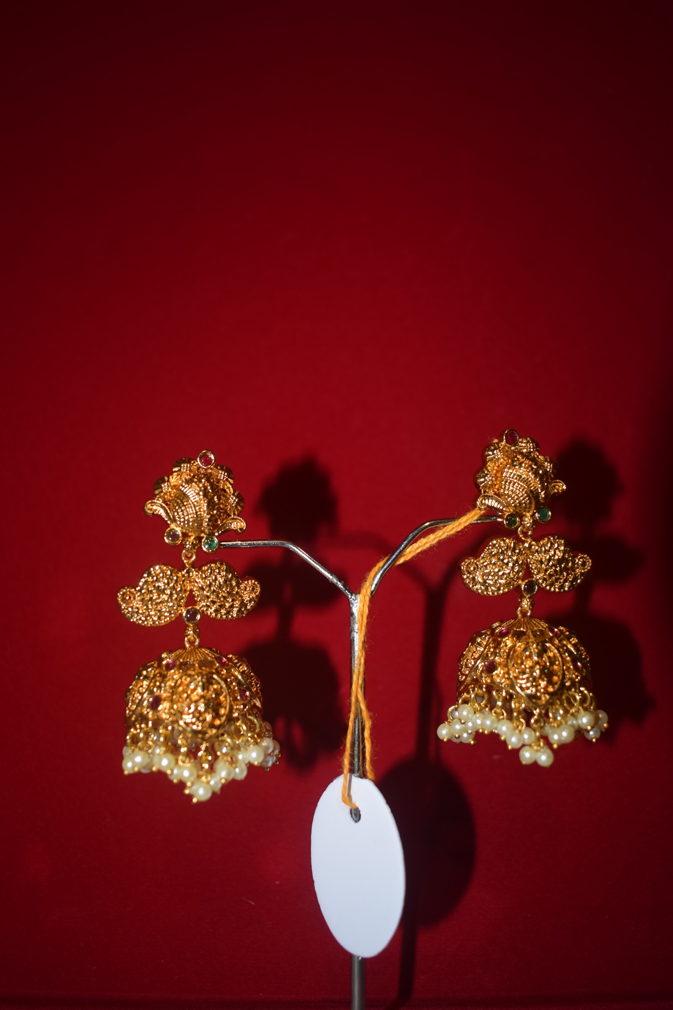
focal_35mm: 33
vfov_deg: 57.2
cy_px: 505
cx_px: 336
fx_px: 925
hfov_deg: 40.0
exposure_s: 1/60
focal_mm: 22
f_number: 3.8
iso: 180
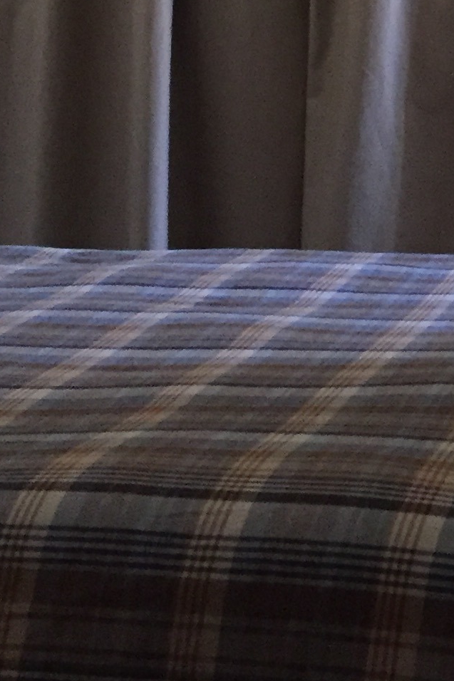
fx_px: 1949
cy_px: -323
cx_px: 510
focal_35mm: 103
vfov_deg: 17.9
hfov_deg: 13.0
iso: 320
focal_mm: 4.15
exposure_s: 1/33
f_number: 2.2
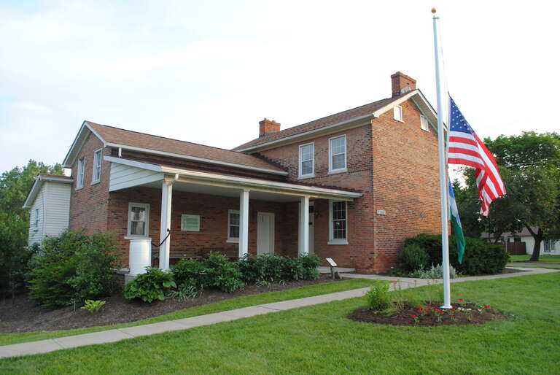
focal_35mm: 27
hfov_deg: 67.3
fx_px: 420
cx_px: 280
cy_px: 188
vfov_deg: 48.0
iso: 200
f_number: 5.6
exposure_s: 1/125
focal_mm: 18
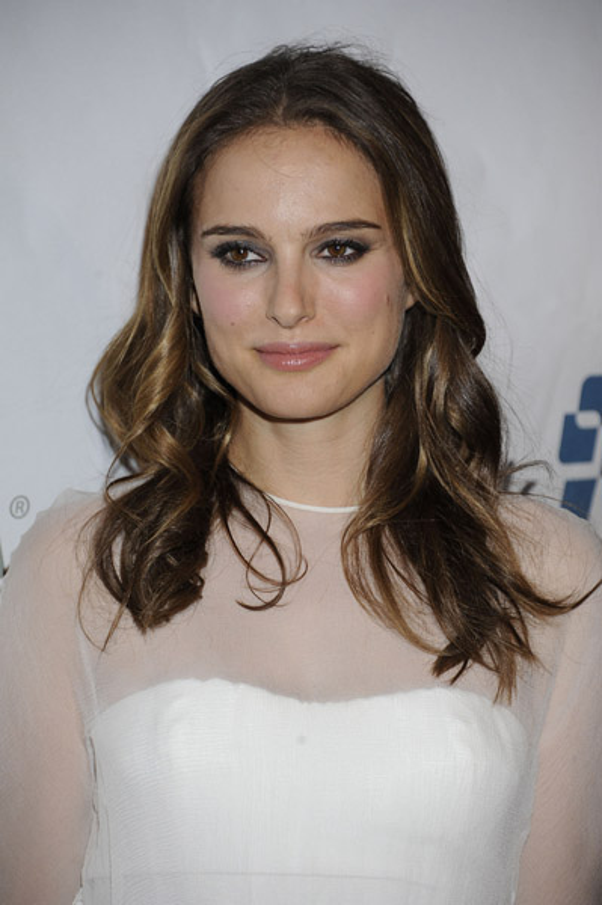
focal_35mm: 210
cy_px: 452
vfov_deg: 9.8
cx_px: 301
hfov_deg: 6.5
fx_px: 5276
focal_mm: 210
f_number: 6.3
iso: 640
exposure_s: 1/125
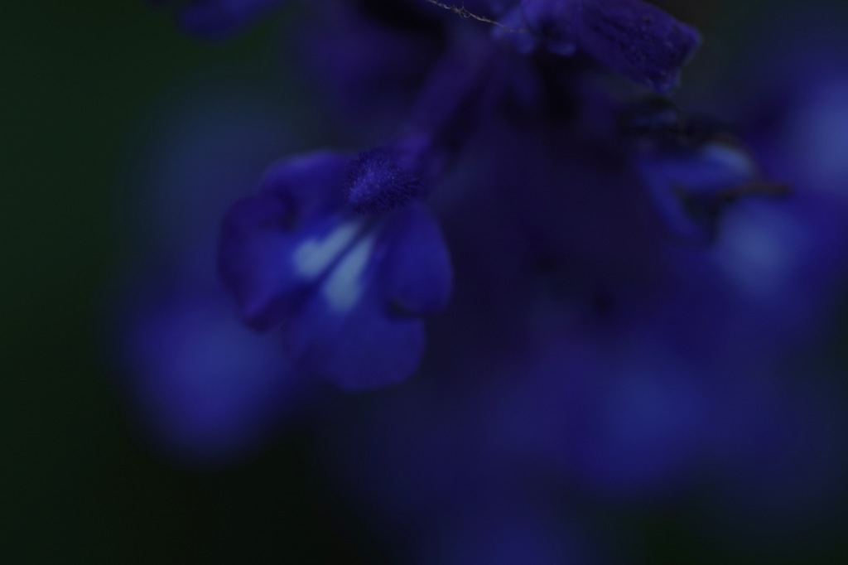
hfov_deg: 15.2
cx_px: 424
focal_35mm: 135
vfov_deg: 10.2
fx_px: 3179
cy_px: 282
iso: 200
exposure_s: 1/30
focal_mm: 90
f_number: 3.2
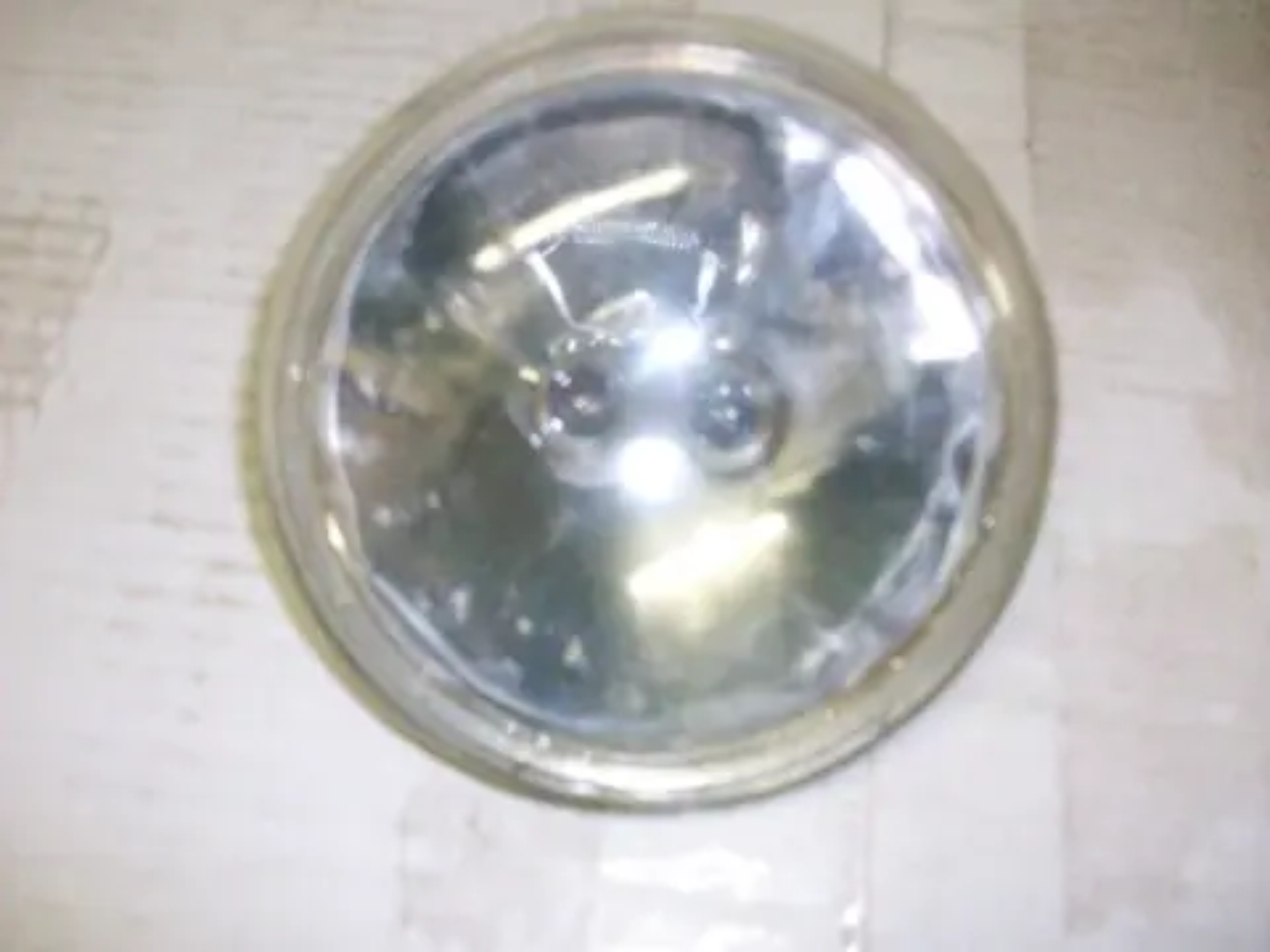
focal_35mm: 34
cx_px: 635
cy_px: 476
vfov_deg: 41.8
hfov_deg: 54.0
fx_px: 1247
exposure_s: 1/64
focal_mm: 5.7
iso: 800
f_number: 2.8
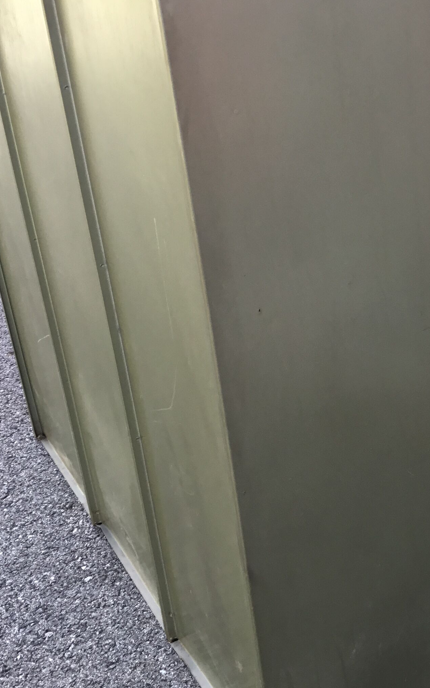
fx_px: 994
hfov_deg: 23.7
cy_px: 334
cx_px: 399
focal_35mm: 53
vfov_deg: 38.2
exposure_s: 1/100
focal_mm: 3.3
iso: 32
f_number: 2.4
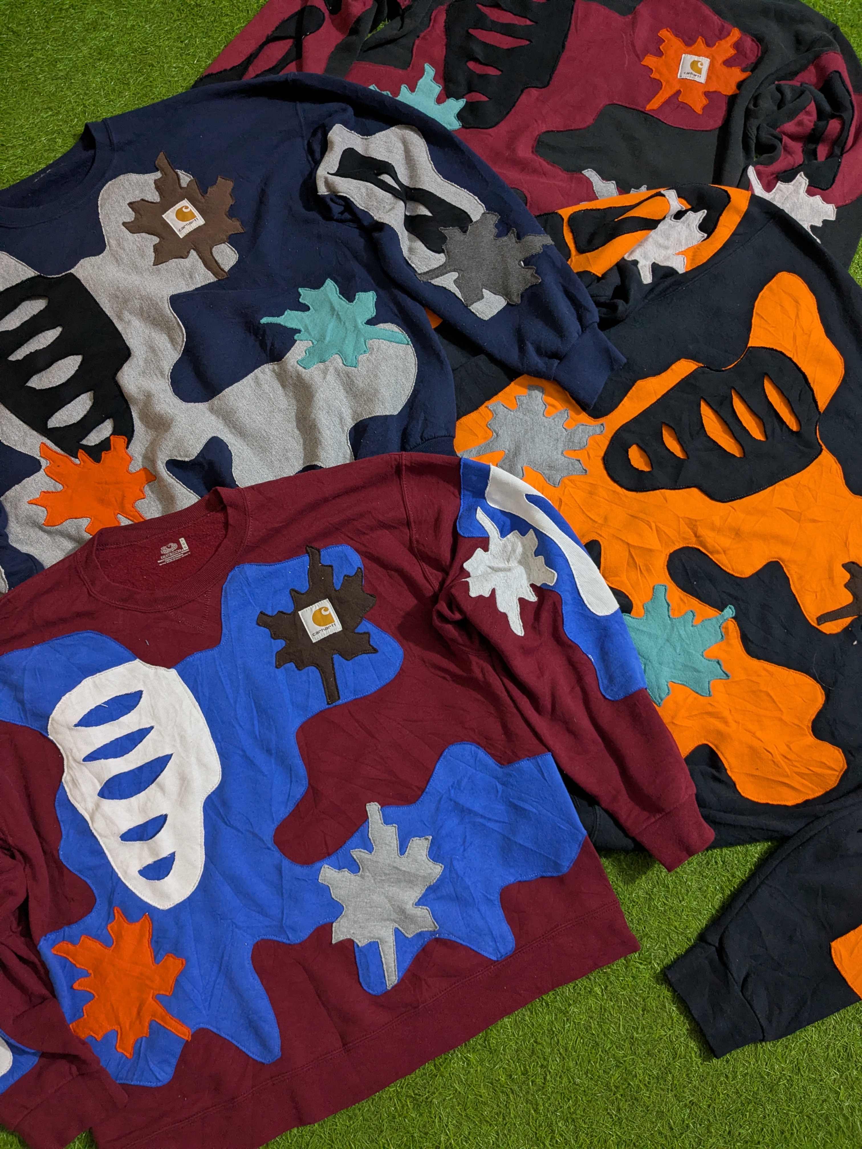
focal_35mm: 27
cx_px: 431
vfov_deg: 65.3
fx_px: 896
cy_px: 574
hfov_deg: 51.4
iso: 250
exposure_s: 1/25
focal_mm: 4.38
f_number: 1.73
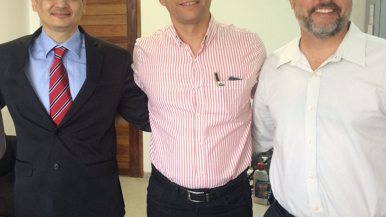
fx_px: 491
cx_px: 143
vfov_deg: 24.9
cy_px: 96
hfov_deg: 42.5
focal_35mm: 48
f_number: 2.2
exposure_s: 1/30
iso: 80
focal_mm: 4.15
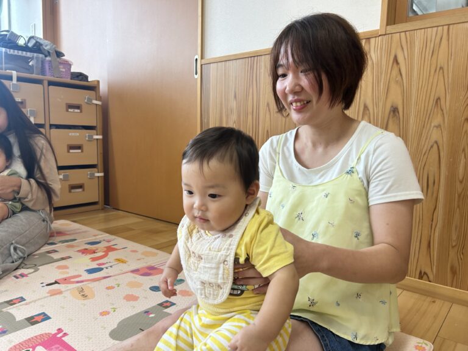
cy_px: 176
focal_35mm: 26
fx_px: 352
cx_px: 234
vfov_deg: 53.1
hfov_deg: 67.3
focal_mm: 5.7
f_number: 1.5
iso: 50
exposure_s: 1/121
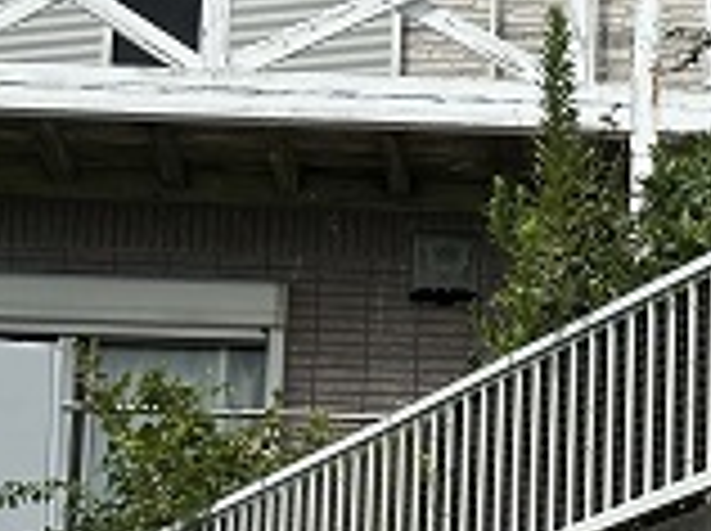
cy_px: 441
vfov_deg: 8.0
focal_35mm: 184
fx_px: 3774
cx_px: 682
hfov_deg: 10.7
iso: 64
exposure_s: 1/6211
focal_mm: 6.86
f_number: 1.78
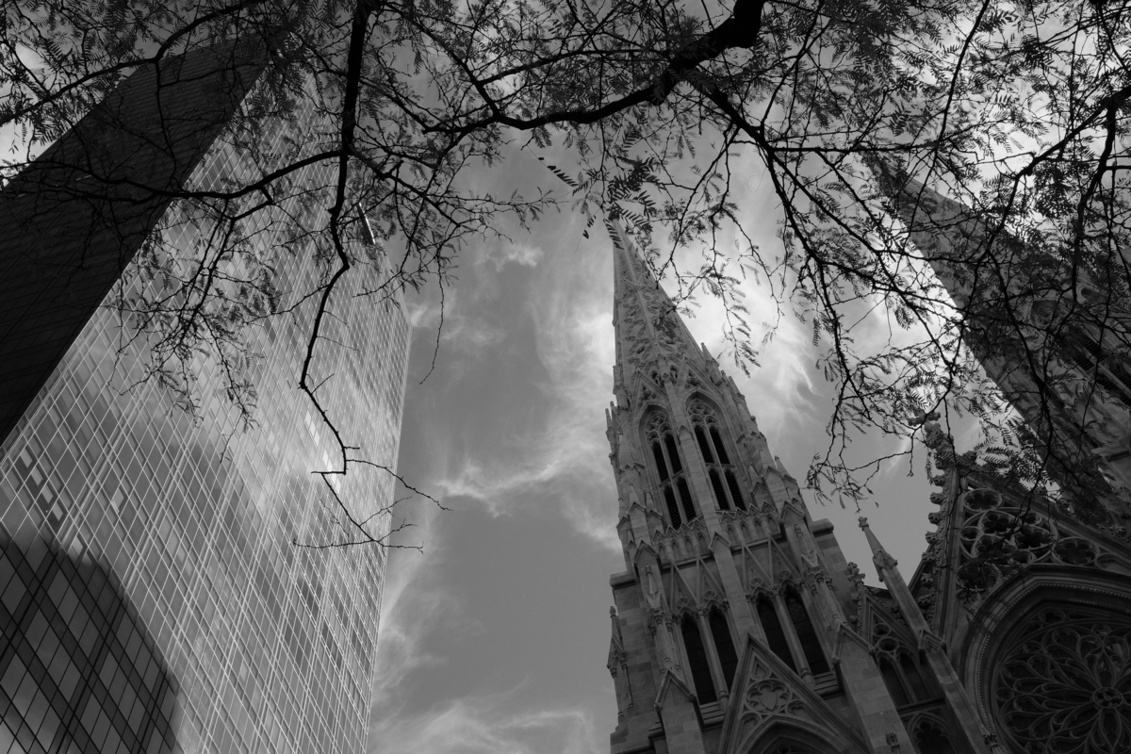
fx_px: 1099
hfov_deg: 54.4
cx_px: 566
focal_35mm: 35
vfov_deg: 37.9
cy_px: 377
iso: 400
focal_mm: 23
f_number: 16
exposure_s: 1/125
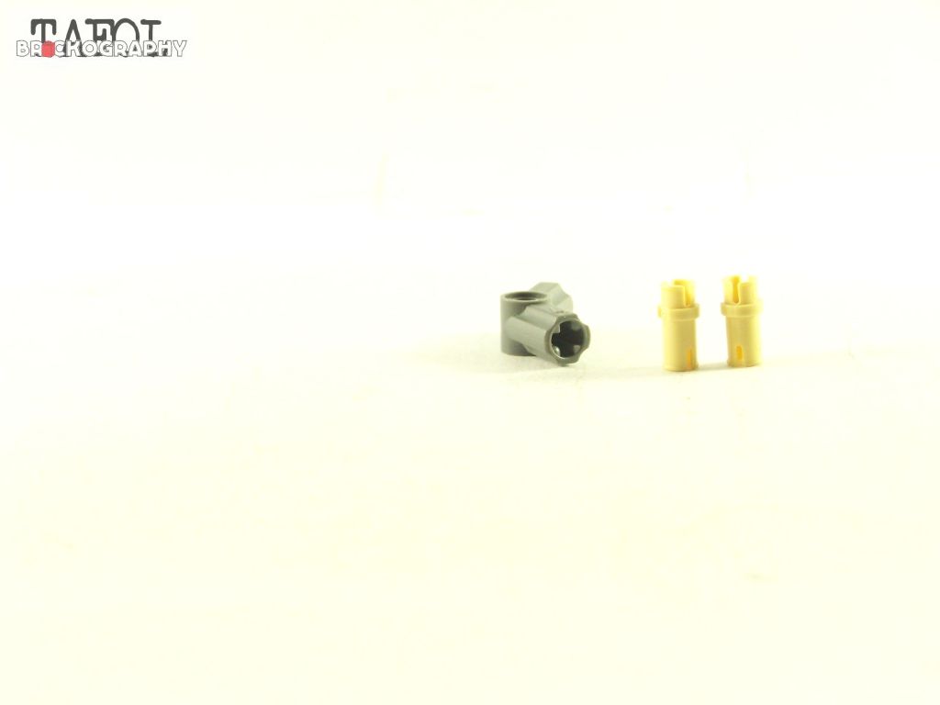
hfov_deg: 23.8
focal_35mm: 82
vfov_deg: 18.0
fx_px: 2227
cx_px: 470
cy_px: 352
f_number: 3.6
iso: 200
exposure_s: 1/30
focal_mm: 13.7
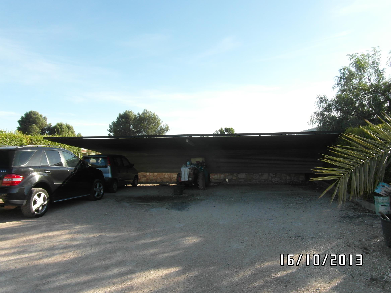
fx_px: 271
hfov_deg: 71.6
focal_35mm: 24
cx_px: 196
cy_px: 146
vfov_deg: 56.8
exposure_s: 1/180
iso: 80
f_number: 4.6
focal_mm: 4
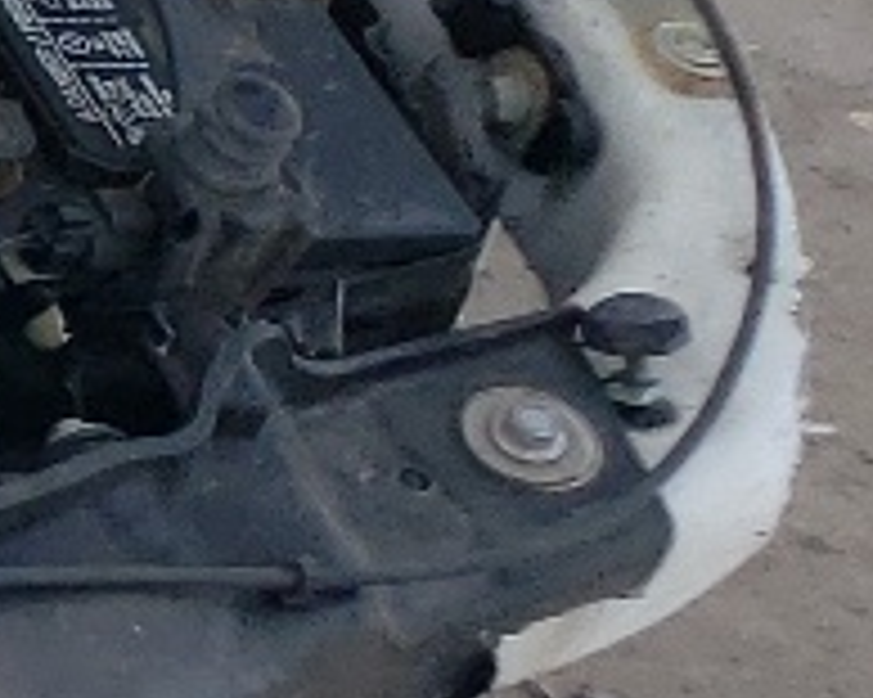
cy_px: 113
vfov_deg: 7.4
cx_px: -2408
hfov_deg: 7.3
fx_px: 5397
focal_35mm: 209
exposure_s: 1/1667
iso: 50
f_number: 1.5
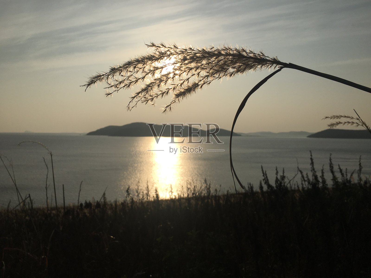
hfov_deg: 61.7
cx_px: 186
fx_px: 311
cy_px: 139
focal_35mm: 29
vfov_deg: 48.2
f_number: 2.2
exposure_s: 1/10989
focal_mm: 4.15
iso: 25
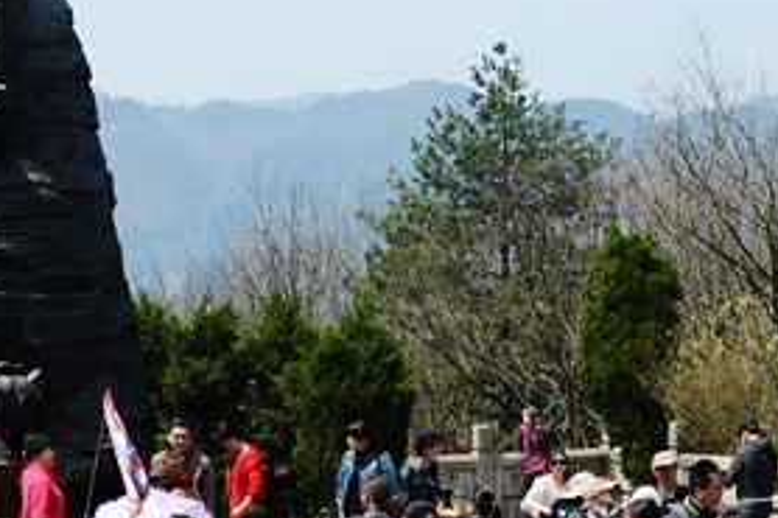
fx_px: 2700
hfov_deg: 16.4
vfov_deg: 10.9
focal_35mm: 125
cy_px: 315
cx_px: 330
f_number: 7.1
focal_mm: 58
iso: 200
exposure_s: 1/200
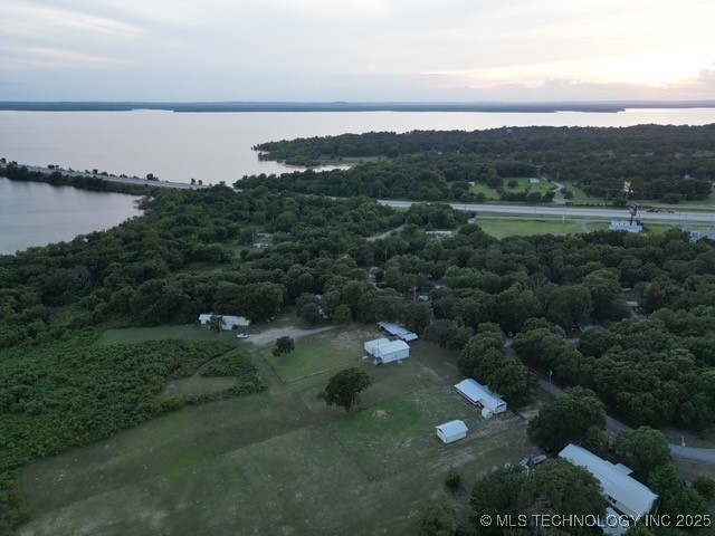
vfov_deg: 56.8
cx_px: 358
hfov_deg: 71.6
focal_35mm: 24
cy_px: 268
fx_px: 496
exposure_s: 1/100
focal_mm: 6.72
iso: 100
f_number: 1.7
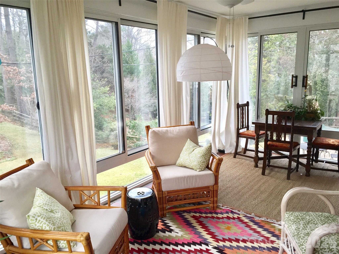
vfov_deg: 48.2
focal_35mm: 29
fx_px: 284
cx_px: 170
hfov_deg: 61.7
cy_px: 127
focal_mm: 4.15
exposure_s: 1/40
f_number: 2.2
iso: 32
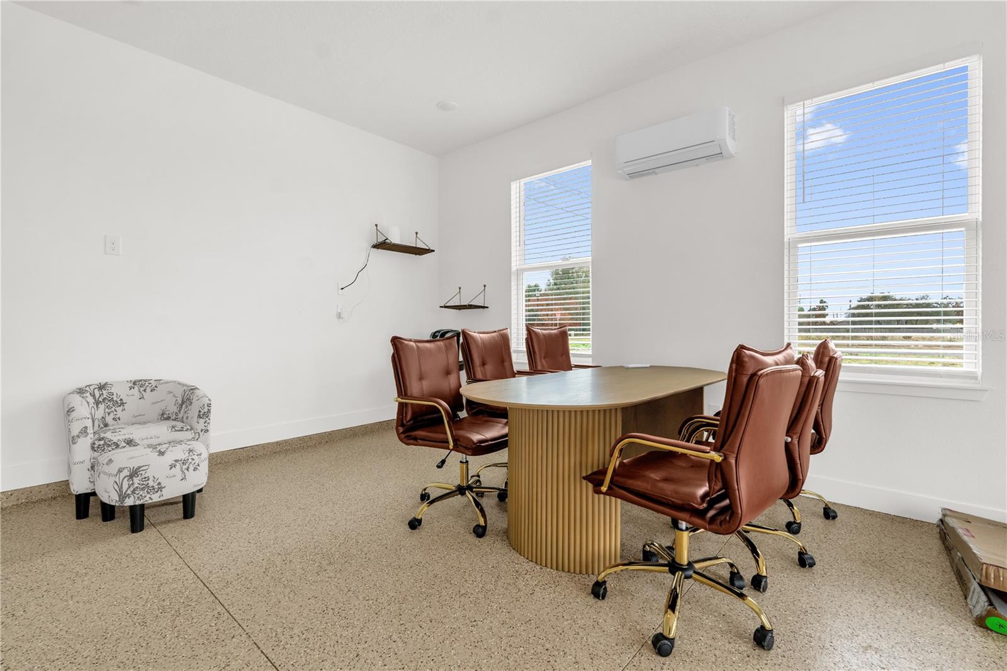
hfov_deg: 96.7
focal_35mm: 16
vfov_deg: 73.7
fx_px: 447
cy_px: 336
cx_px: 504
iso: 200
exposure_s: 1/250
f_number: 5.6
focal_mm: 16
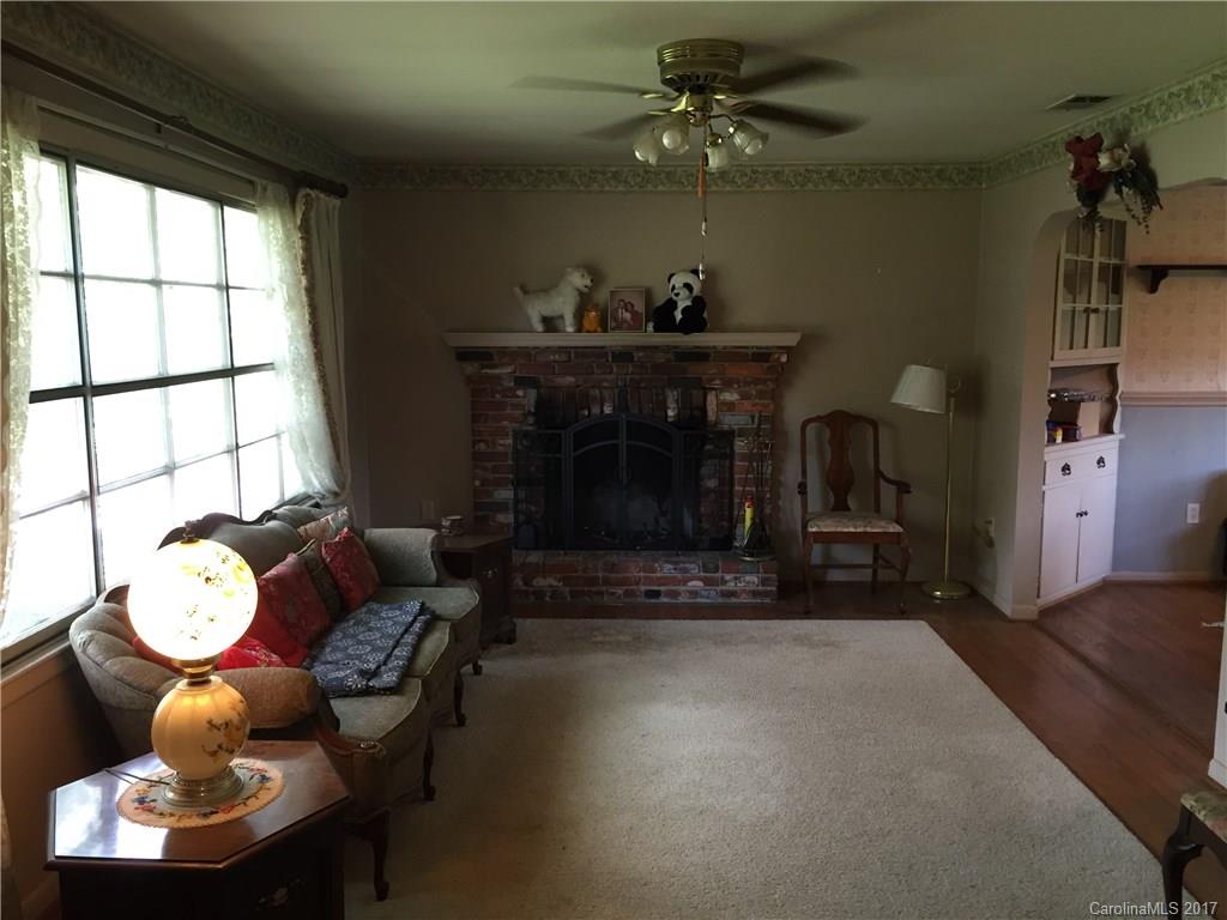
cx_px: 614
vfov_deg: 48.2
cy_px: 460
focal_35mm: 29
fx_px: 1028
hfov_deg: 61.7
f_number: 2.2
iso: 100
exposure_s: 1/30
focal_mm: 4.15
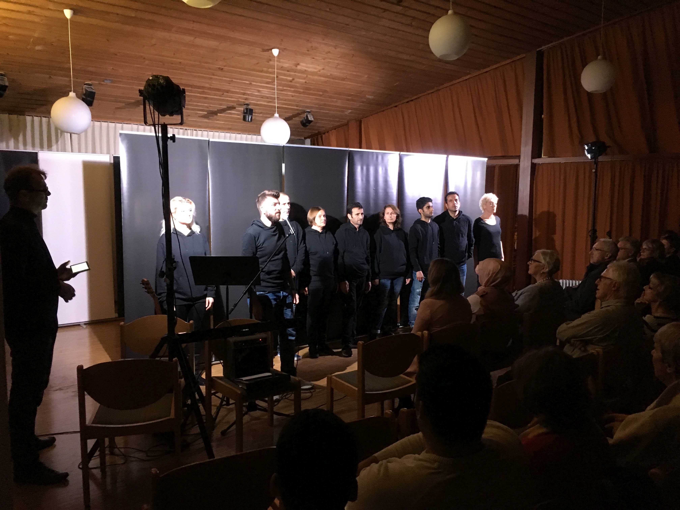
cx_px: 340
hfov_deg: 61.7
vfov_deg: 48.2
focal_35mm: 29
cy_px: 255
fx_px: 570
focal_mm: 4.15
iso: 250
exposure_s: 1/17
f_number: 2.2
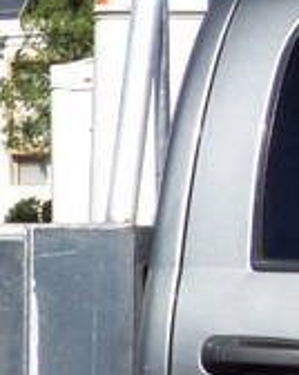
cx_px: -183
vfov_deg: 10.9
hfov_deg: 8.6
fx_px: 1939
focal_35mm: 175
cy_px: 378
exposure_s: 1/500
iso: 72
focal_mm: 6.75
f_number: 4
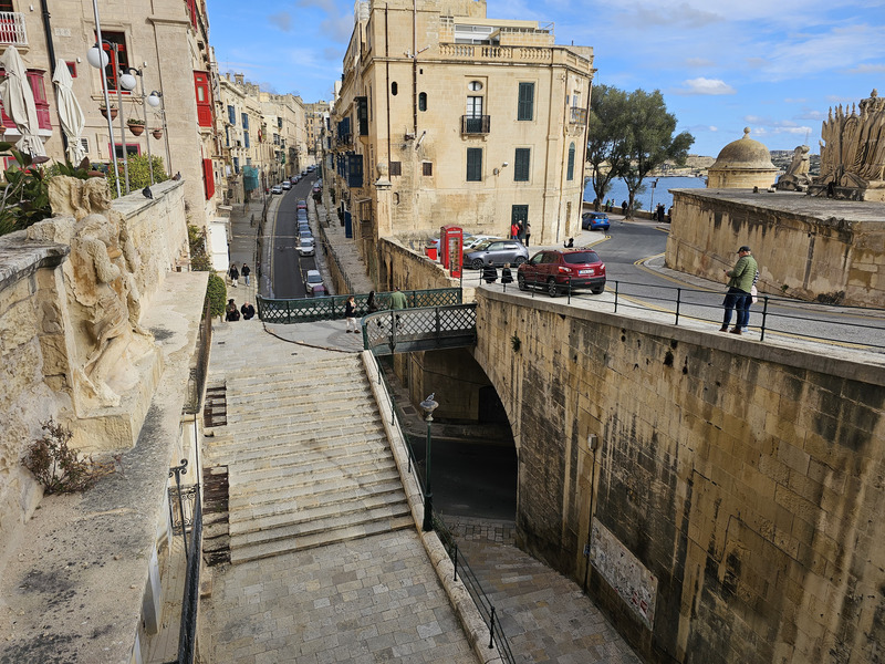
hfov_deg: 73.9
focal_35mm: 23
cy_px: 332
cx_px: 442
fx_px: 588
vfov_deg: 58.9
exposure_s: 1/565
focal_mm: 6.3
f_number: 1.7
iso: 10
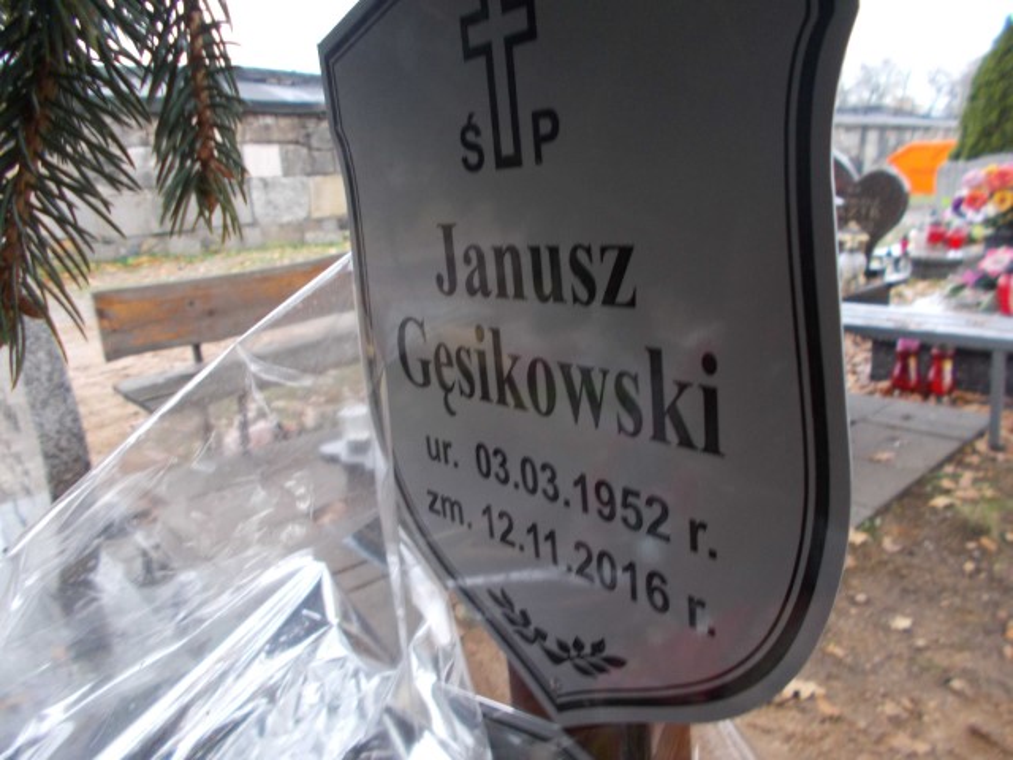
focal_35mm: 26
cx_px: 506
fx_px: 761
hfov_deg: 67.3
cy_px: 380
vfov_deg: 53.1
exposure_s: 1/25
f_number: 3.2
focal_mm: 4.6
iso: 160
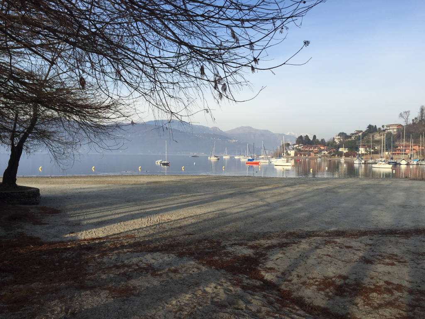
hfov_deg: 61.7
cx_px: 212
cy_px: 160
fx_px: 356
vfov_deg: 48.2
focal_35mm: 29
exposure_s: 1/1522
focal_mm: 4.15
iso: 32
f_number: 2.2
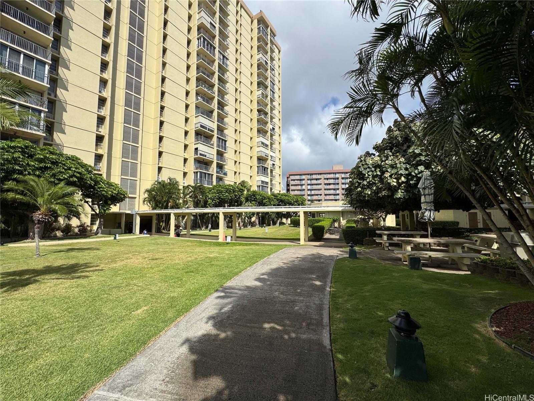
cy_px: 200
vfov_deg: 85.7
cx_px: 267
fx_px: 216
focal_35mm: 14
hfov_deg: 102.1
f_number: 2.2
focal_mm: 2.22
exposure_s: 1/3390
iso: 50
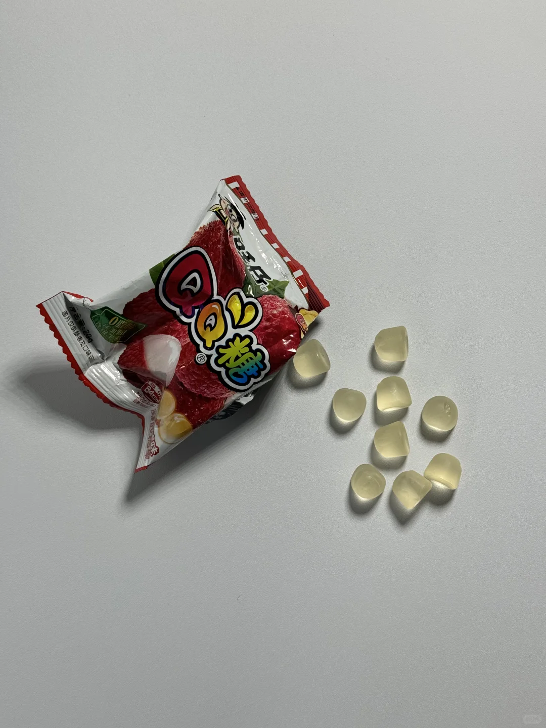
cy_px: 364
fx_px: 1009
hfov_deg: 30.3
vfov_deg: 39.7
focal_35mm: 48
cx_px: 273
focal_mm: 6.76
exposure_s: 1/1059
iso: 64
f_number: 1.78
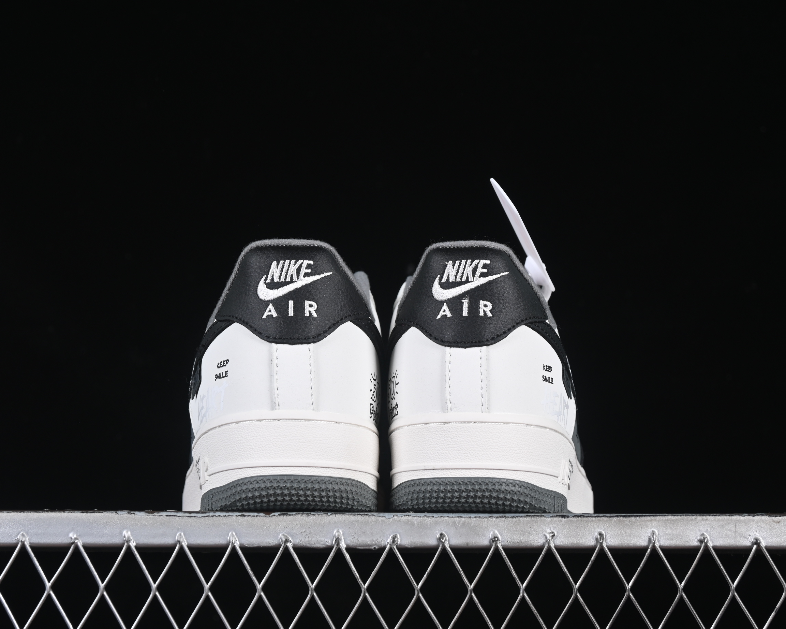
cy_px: 316
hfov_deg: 22.5
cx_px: 382
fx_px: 1977
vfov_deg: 18.1
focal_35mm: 85
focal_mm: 50
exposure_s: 1/60
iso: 160
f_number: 7.1
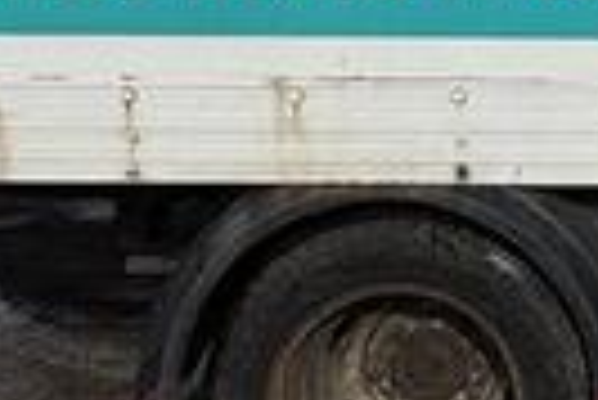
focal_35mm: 98
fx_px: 1630
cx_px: 1025
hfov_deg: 17.5
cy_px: -279
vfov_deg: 12.9
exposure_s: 1/6135
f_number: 2.2
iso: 50
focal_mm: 2.22
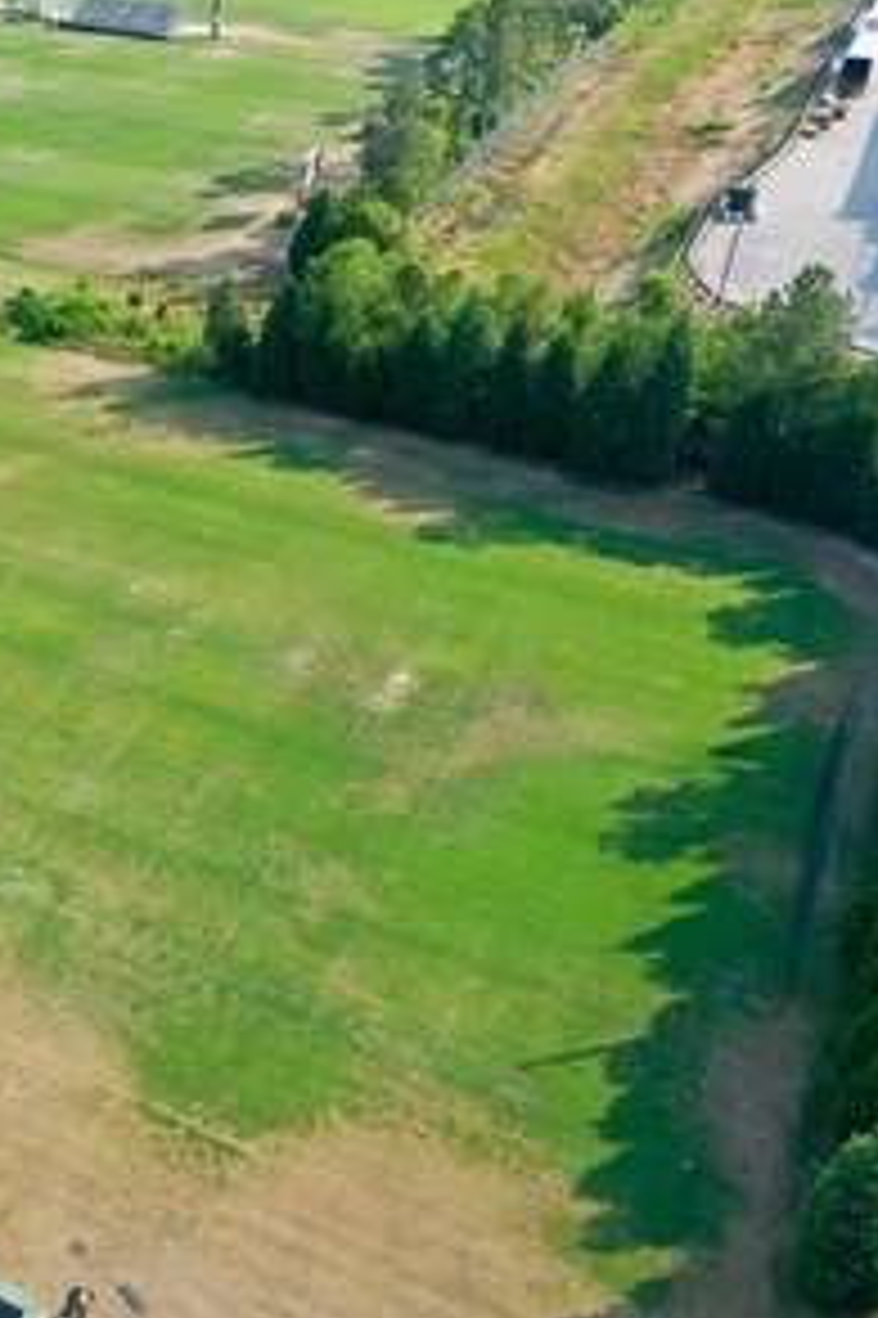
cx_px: -45
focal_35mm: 43
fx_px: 1575
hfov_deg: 28.7
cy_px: 661
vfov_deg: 45.5
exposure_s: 1/240
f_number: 5
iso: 100
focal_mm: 10.26
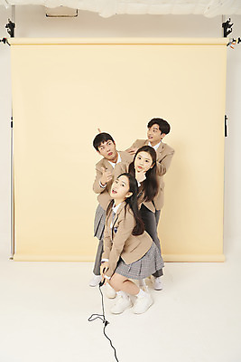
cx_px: 120
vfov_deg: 61.9
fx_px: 301
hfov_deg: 43.6
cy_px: 181
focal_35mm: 30
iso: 200
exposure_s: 1/125
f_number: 8
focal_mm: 30
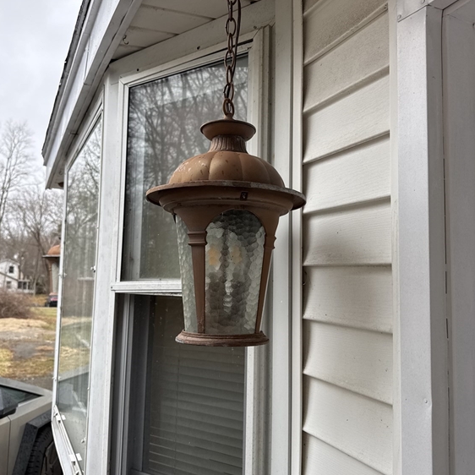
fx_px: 450
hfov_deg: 55.6
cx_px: 234
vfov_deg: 55.6
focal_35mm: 29
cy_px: 238
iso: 80
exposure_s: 1/535
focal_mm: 6.76
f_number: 1.78
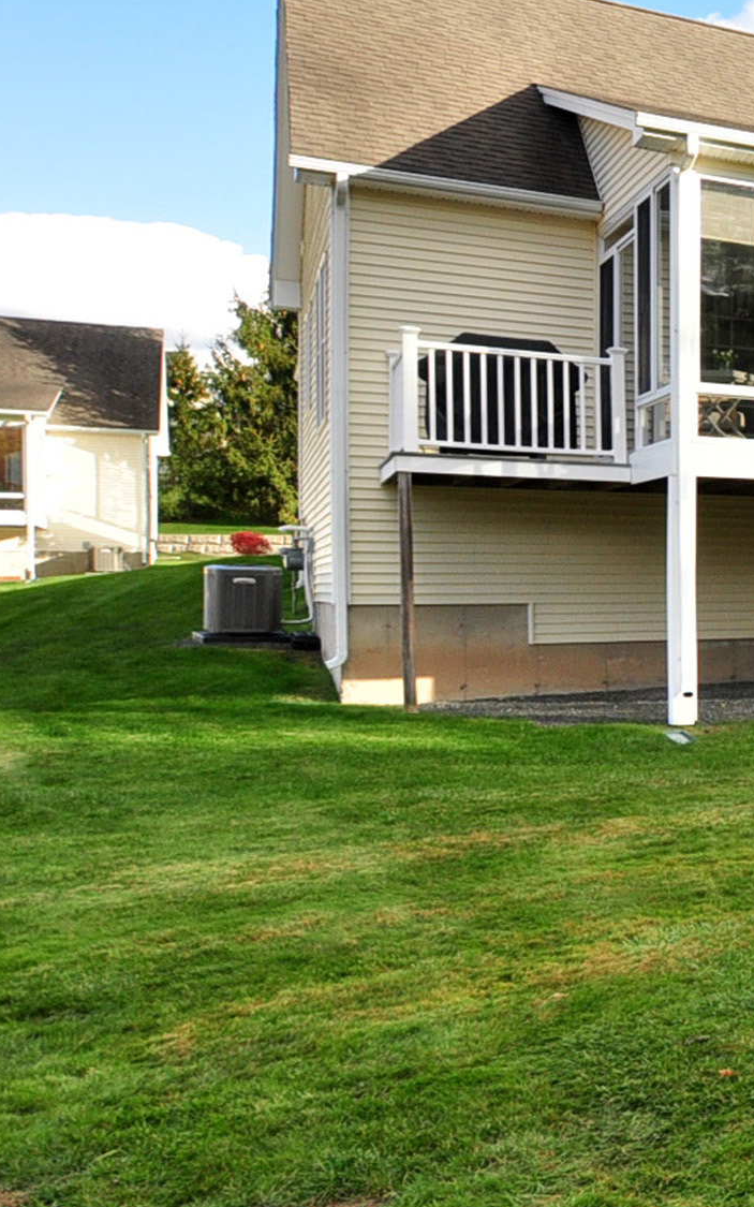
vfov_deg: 45.9
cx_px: 1516
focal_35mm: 43
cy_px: 583
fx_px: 1424
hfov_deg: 18.6
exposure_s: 1/200
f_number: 8
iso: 400
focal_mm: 11
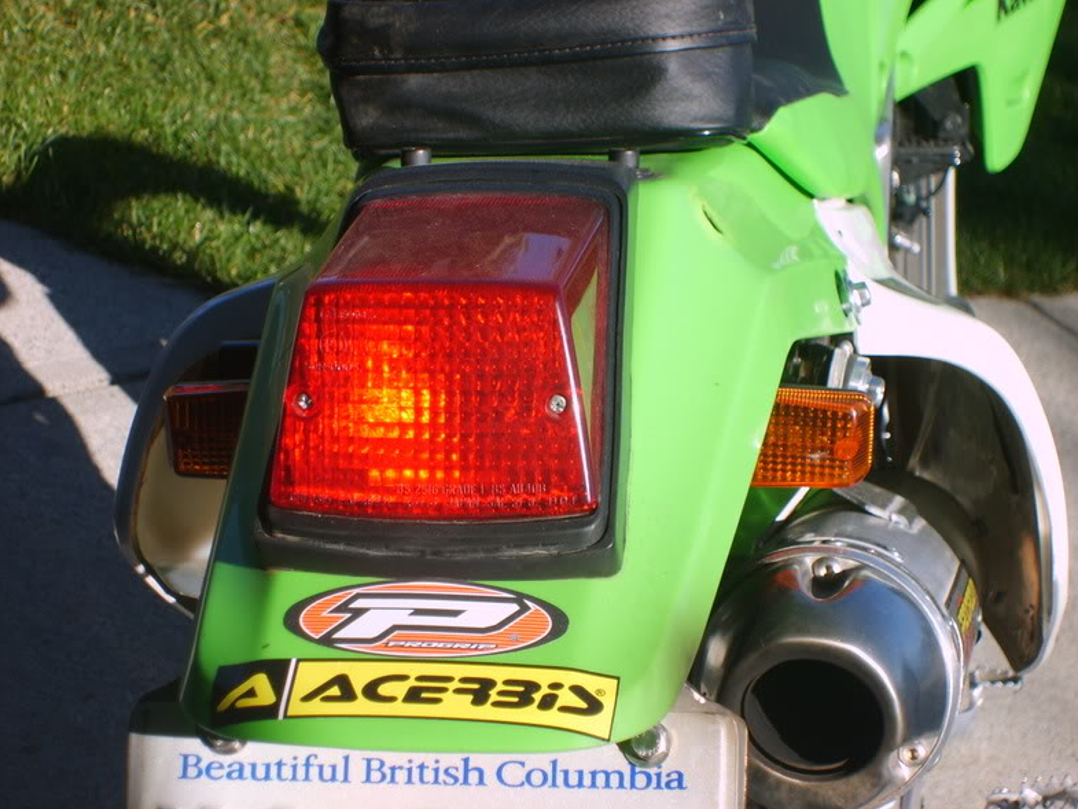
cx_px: 547
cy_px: 400
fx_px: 3333
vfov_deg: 13.8
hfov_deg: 18.4
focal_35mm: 107
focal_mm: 17.4
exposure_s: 1/250
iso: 50
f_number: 4.9
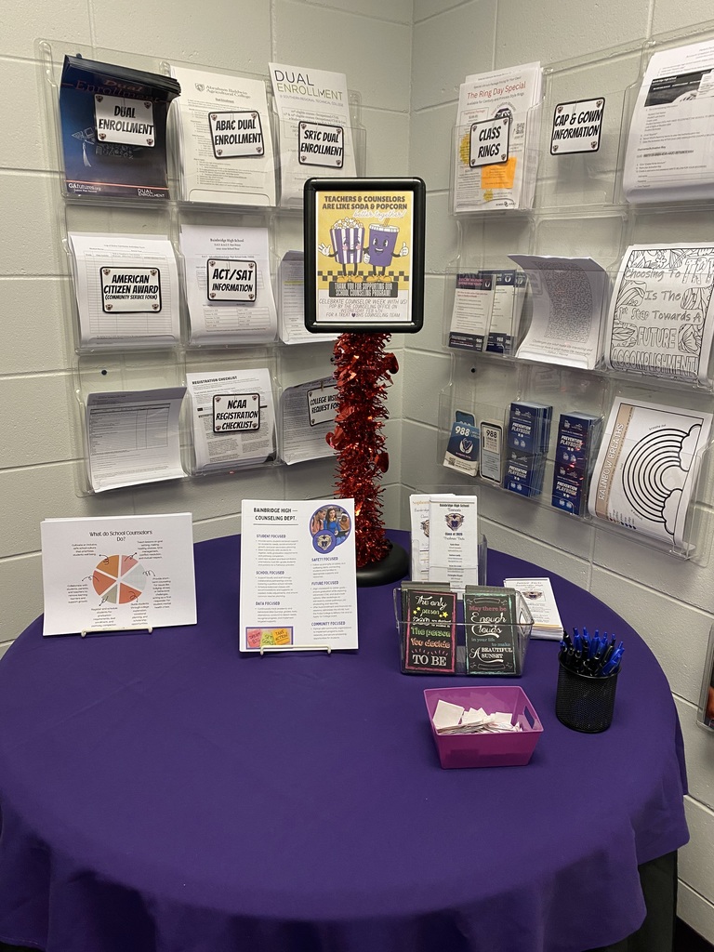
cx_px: 357
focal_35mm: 26
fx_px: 715
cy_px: 476
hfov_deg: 53.1
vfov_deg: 67.3
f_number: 1.8
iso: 80
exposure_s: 1/60
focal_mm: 4.25
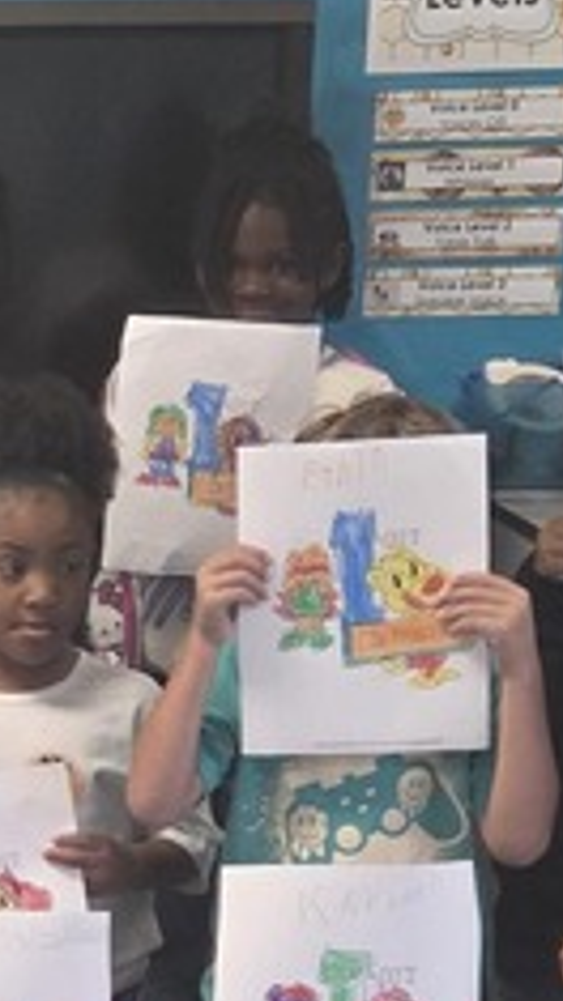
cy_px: 929
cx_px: -345
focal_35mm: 109
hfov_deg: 10.6
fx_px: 2896
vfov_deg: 19.2
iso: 400
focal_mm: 5.4
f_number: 1.8
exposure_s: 1/120
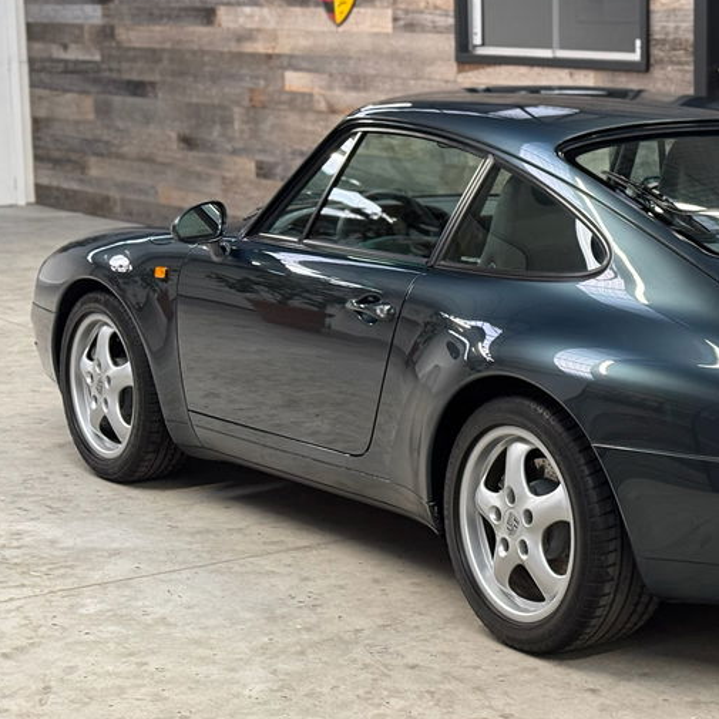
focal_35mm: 86
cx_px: 678
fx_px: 2021
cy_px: 346
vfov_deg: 20.2
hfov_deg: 19.7
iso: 200
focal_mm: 6.76
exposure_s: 1/33
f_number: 1.78
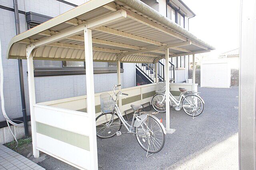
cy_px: 85
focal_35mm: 24
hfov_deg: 73.8
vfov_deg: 53.1
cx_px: 128
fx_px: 171
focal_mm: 16
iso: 400
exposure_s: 1/100
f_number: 5.6
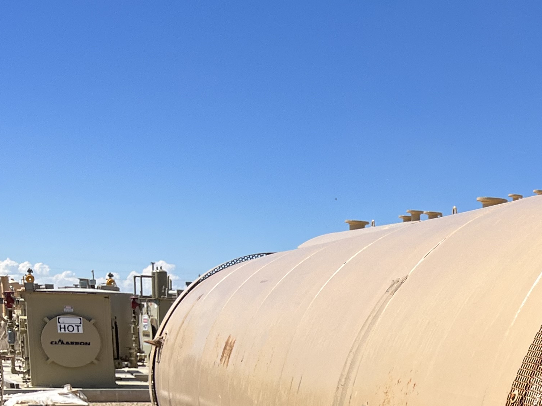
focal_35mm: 70
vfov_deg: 19.3
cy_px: 540
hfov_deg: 24.5
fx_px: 1096
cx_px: 687
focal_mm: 5.1
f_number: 1.6
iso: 50
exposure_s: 1/3311
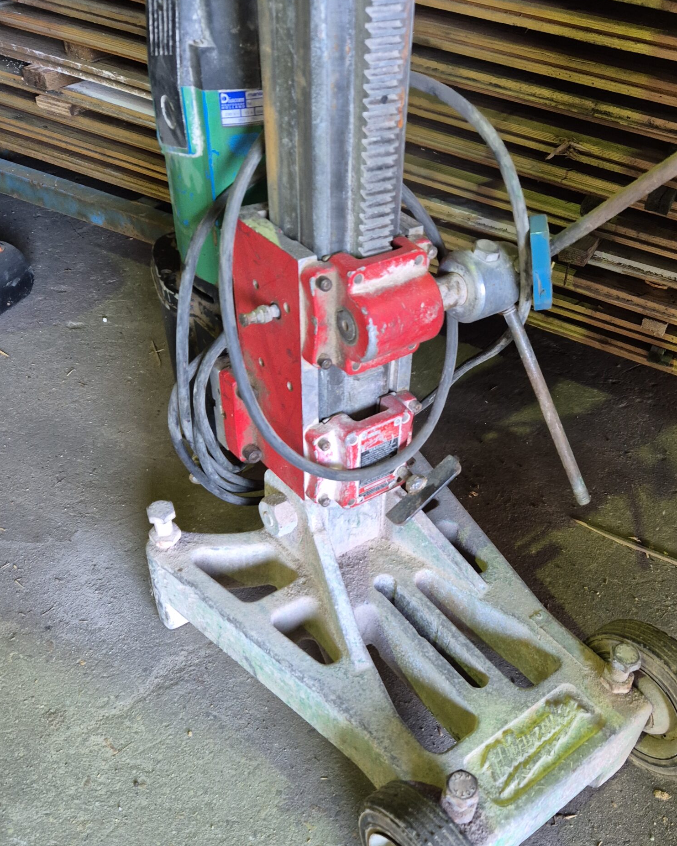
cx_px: 415
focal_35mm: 31
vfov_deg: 56.8
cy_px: 497
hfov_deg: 46.8
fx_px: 776
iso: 640
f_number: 1.8
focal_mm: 5.4
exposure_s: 1/100
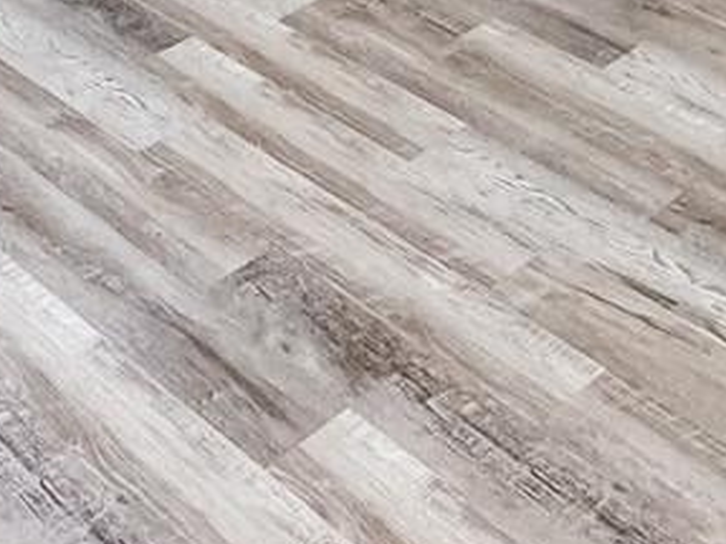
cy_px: -372
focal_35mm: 78
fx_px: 1635
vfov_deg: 16.4
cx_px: 448
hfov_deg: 25.0
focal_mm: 2.22
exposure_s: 1/100
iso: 50
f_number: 2.2
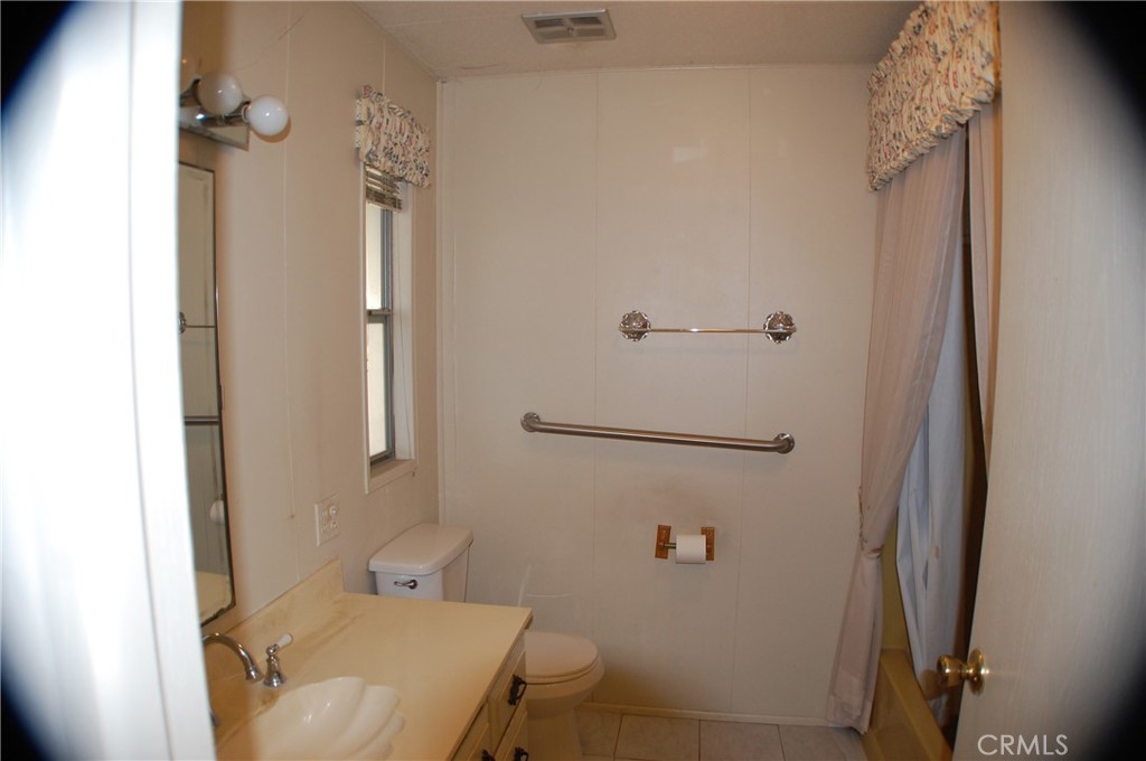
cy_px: 380
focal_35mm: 27
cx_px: 573
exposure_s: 1/60
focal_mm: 18
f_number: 3.5
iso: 400
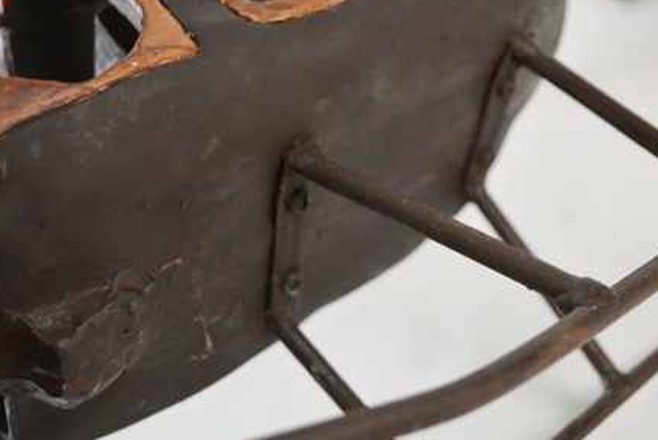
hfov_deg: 36.2
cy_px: 217
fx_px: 1006
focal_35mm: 55
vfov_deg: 24.7
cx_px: 359
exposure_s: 1/60
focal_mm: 26
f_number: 4.2
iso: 400
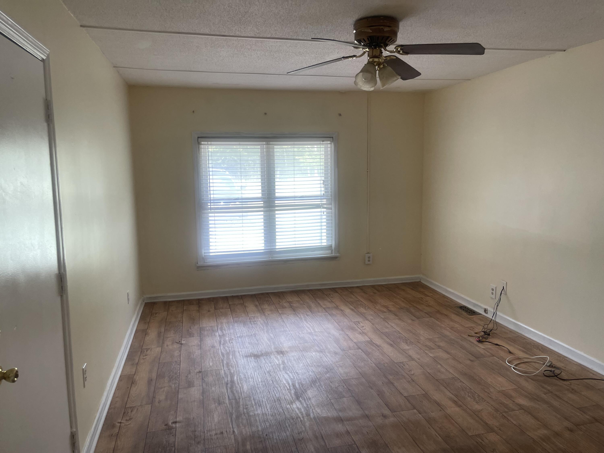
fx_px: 436
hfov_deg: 69.4
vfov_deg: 54.9
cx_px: 302
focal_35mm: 25
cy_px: 226
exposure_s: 1/120
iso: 125
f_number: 1.6
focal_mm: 5.1
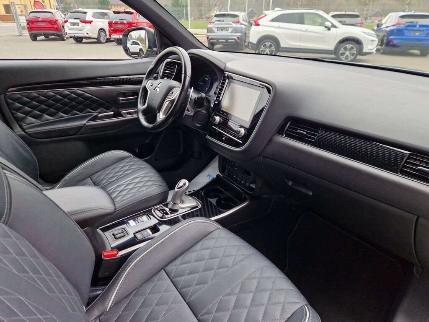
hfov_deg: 73.9
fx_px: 285
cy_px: 161
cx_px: 214
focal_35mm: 23
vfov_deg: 58.9
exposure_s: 1/180
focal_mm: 5.4
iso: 50
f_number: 1.8
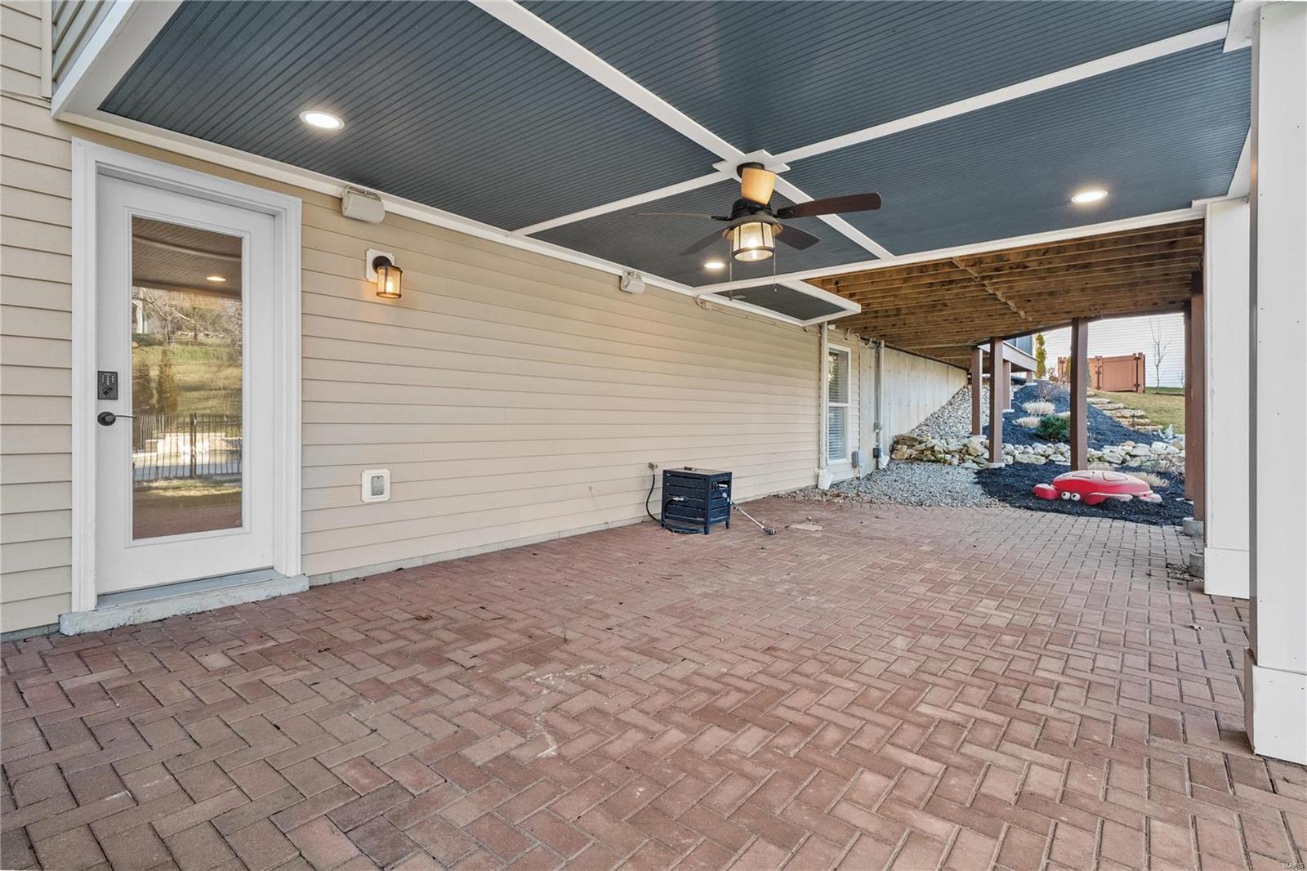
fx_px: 581
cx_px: 654
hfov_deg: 96.7
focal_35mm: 16
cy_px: 436
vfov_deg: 73.7
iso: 400
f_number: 8
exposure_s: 1/8
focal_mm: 8
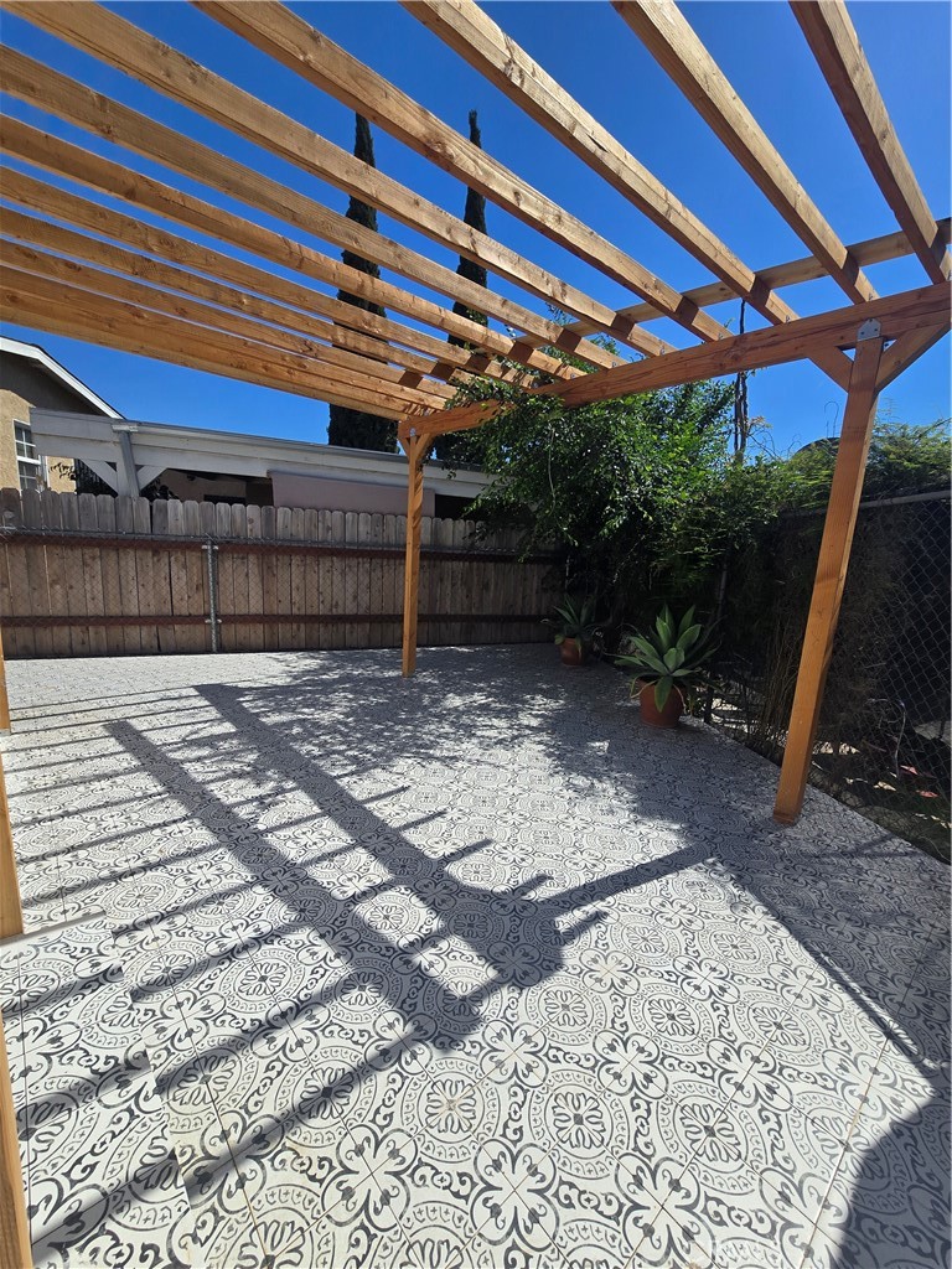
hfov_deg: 89.9
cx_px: 476
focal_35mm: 13
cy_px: 634
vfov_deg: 106.2
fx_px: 477
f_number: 2.2
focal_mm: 2.2
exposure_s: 1/3309
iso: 50
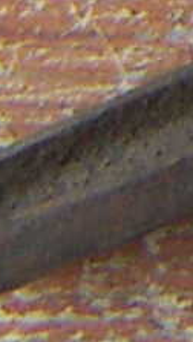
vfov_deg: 5.9
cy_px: -508
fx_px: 3183
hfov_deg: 3.3
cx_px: 821
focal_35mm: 351
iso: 50
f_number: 2.8
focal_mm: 4.7
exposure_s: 1/50
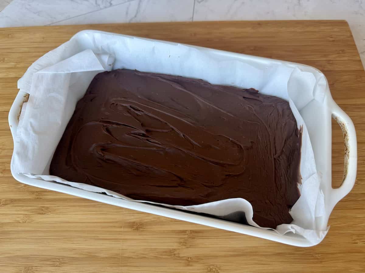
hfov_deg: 71.6
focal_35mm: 24
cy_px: 136
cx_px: 182
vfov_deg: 56.8
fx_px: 253
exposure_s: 1/60
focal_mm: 6.8
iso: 125
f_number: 1.8
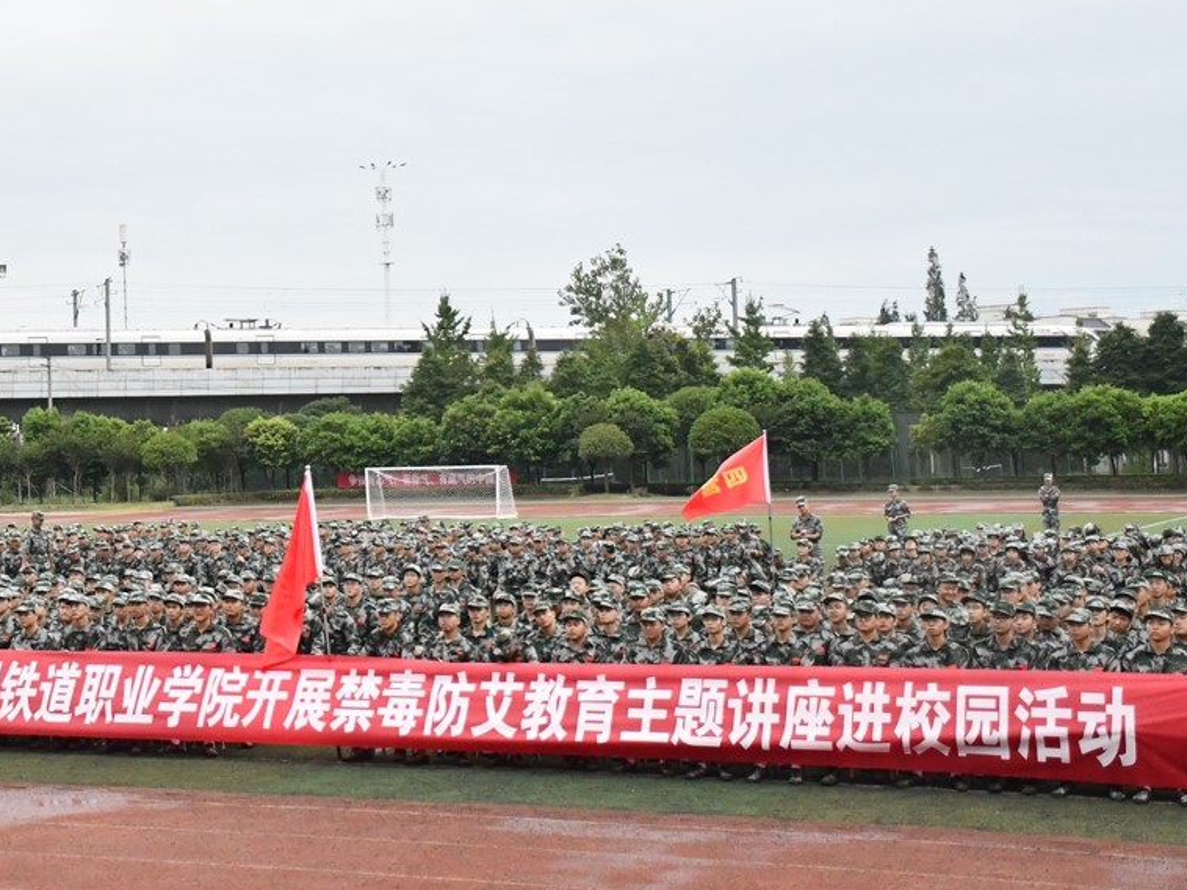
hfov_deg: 28.7
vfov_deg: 22.1
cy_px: 234
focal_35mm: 66
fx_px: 2262
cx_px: 221
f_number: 4
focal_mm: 27
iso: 3200
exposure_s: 1/8000
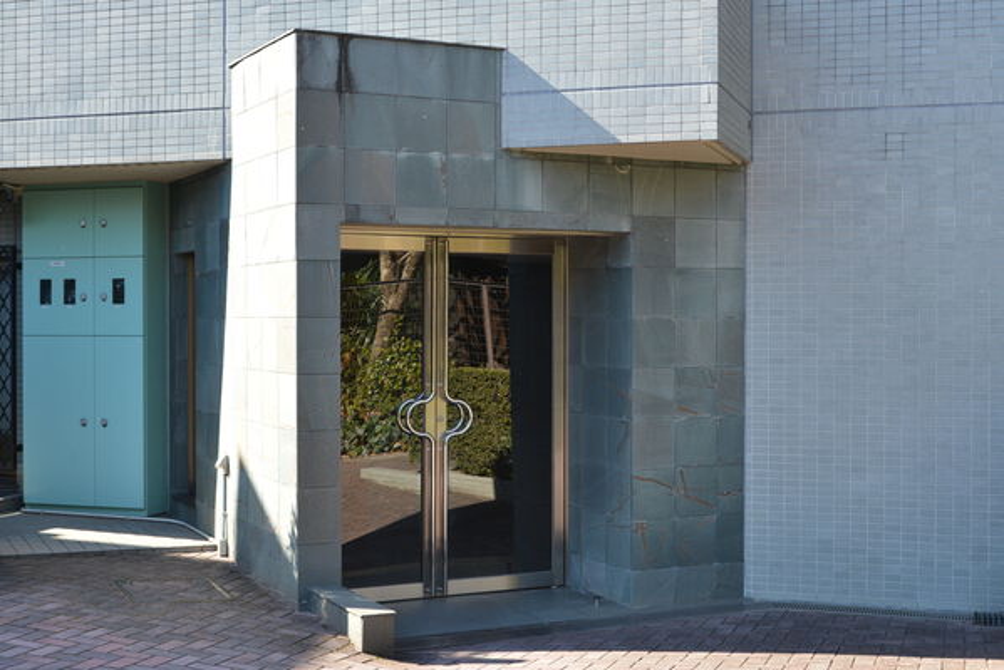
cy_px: 335
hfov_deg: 39.6
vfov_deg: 27.0
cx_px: 502
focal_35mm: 50
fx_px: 1395
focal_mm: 50
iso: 800
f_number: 8
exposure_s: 1/250
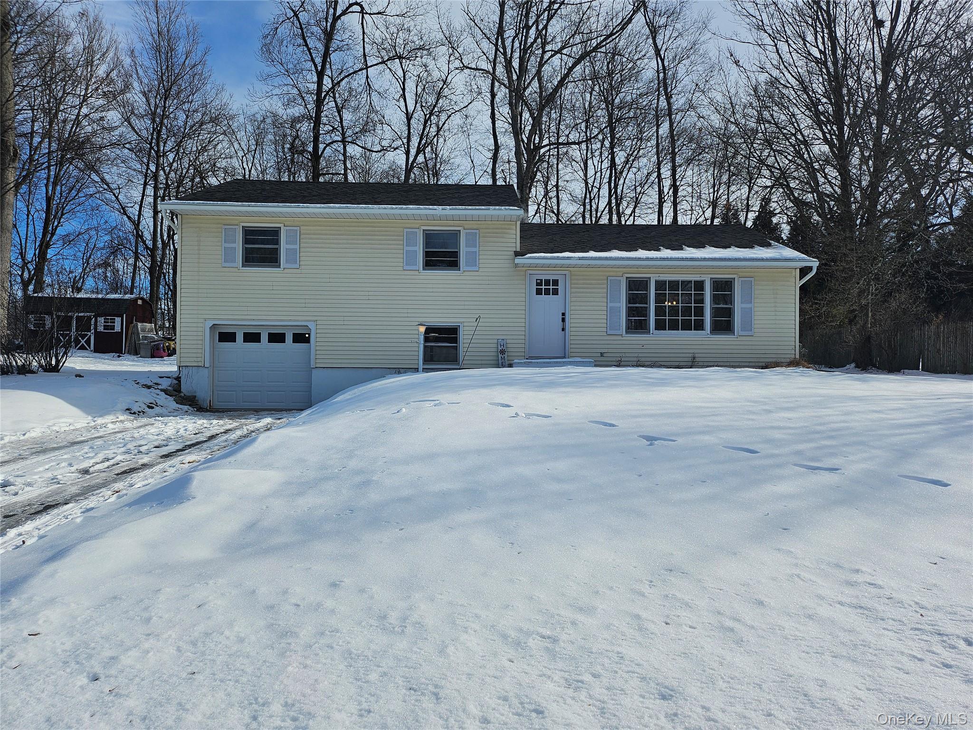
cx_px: 486
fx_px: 675
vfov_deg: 56.8
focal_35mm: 24
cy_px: 365
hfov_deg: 71.6
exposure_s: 1/6084
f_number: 1.8
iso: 50
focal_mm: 5
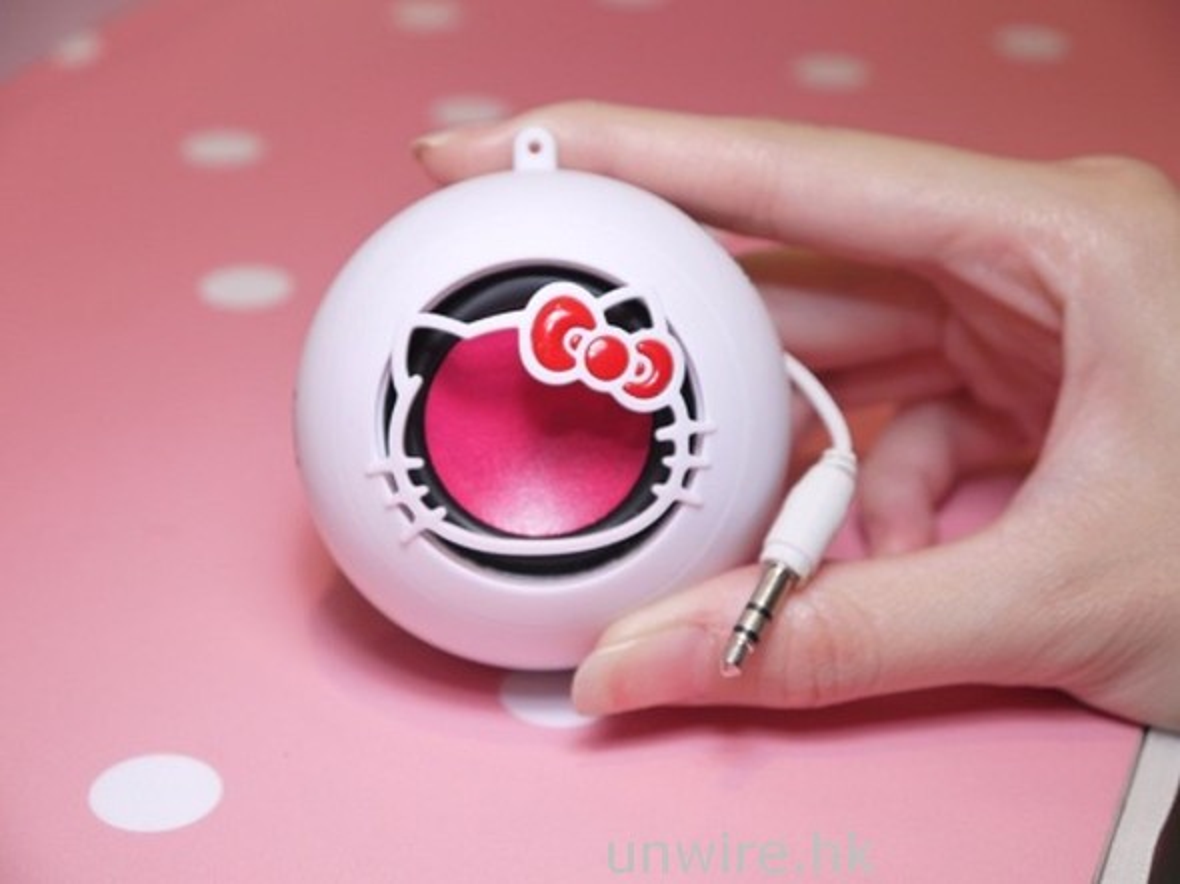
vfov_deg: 19.9
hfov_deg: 26.3
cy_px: 442
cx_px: 590
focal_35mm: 74
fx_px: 2522
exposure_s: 1/125
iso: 100
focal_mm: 37
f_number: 5.4
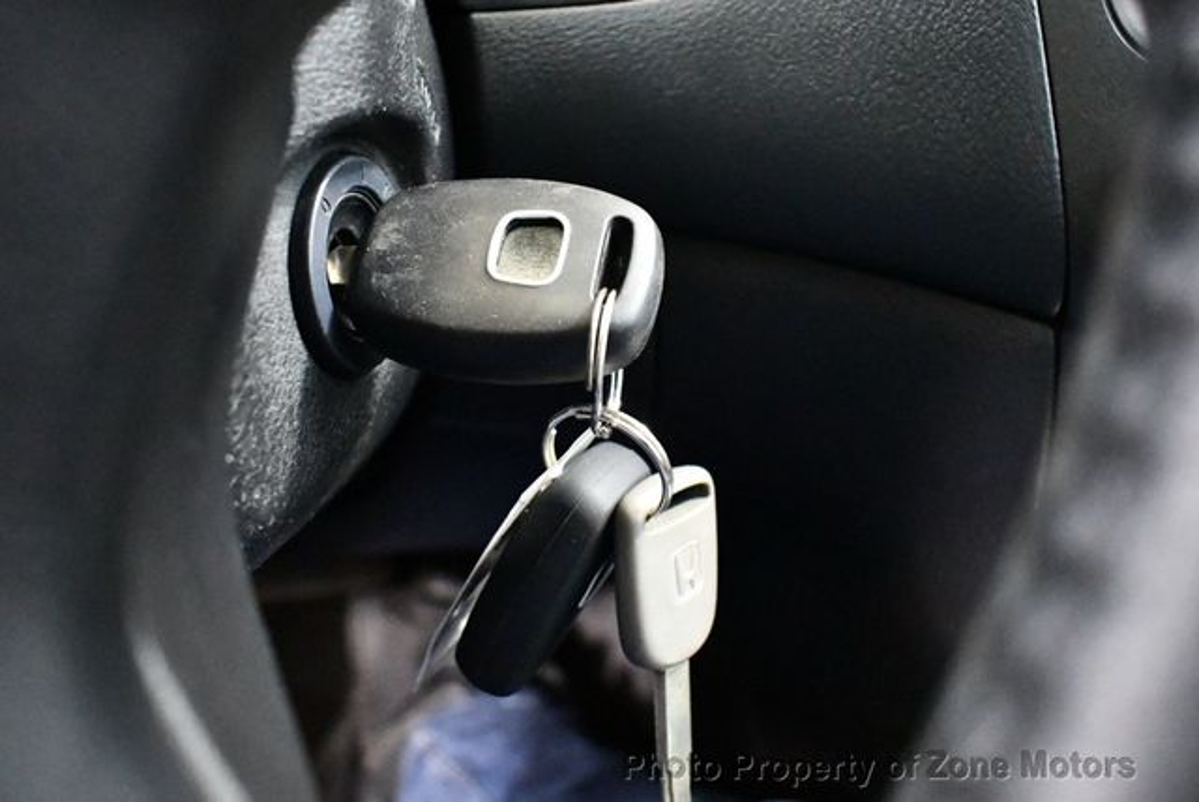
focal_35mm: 36
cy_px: 401
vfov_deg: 36.9
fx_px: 1200
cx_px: 600
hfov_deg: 53.1
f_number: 3.5
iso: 12800
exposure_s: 1/60
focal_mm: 18
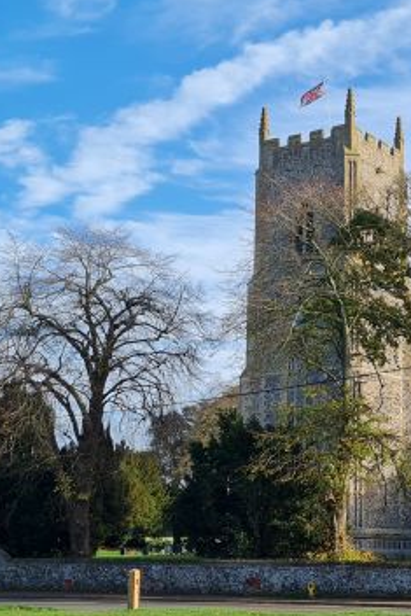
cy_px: 335
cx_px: 364
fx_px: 1249
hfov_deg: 18.4
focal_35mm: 73
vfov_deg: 27.7
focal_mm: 5.4
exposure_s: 1/1356
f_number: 1.8
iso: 50
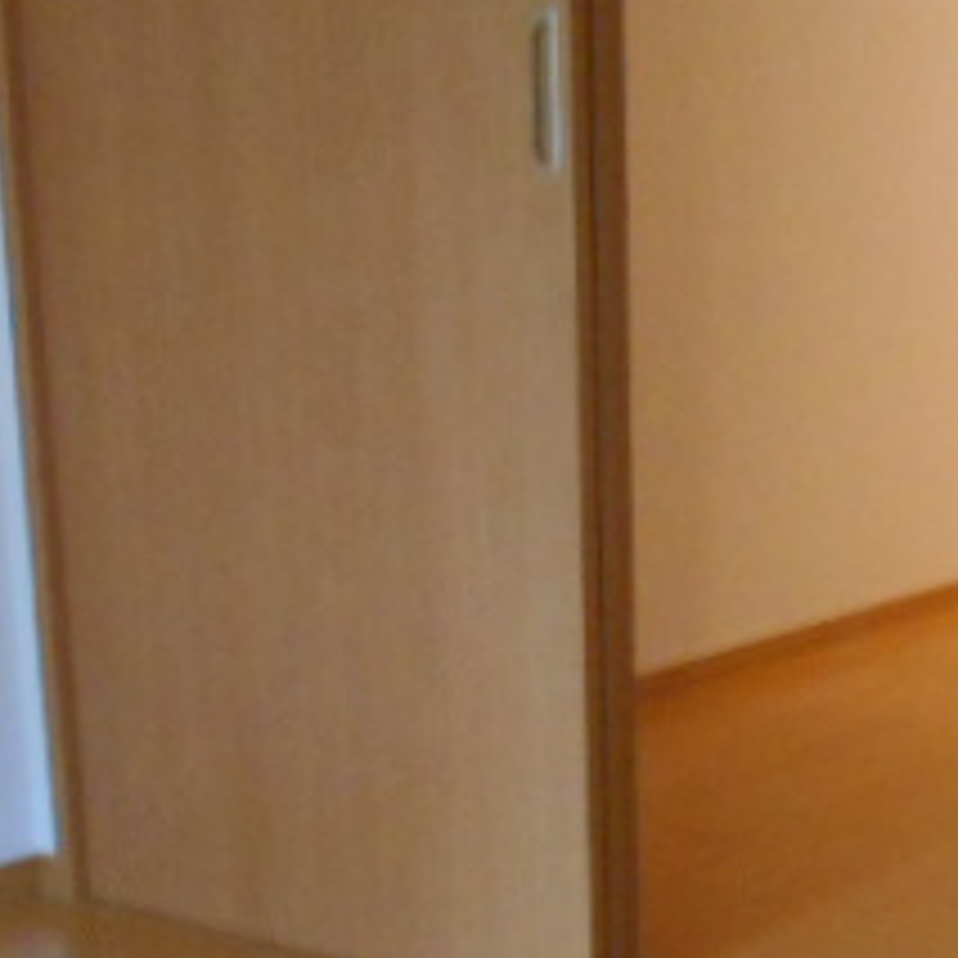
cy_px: 832
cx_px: 504
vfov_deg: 24.4
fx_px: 2160
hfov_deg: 25.0
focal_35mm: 69
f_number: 3.2
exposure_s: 1/20
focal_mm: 4.6
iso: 800
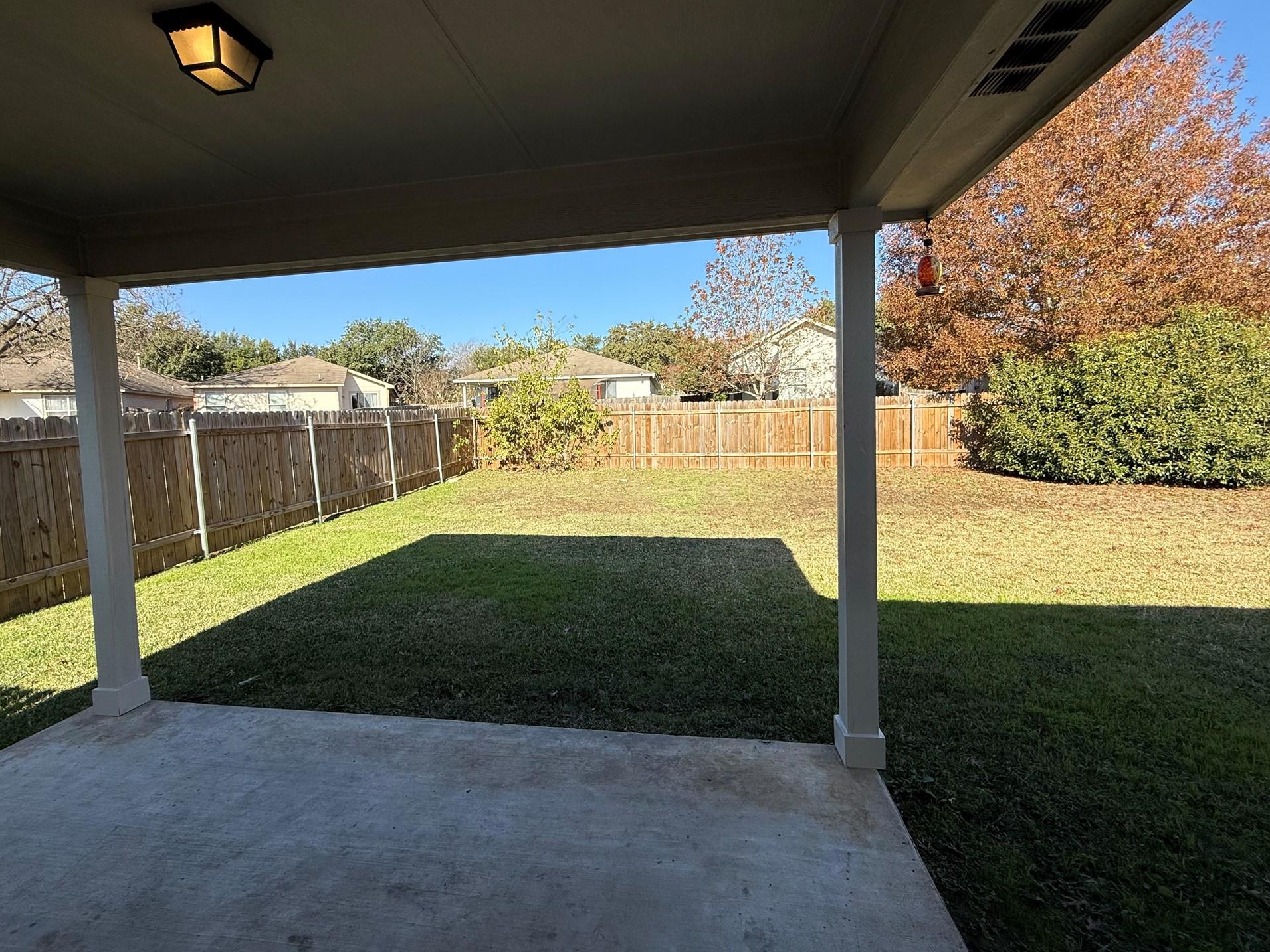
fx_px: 550
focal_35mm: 15
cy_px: 443
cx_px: 616
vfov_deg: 81.7
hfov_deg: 98.1
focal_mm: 2.22
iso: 50
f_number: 2.2
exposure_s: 1/1464
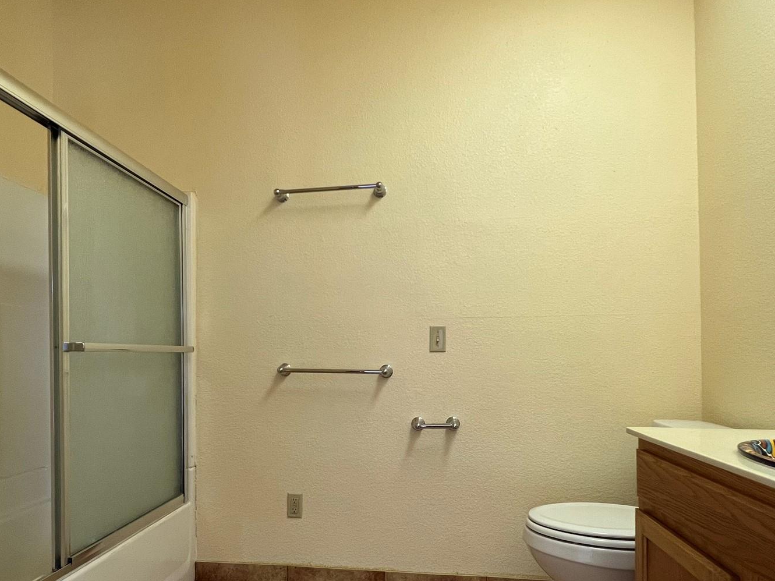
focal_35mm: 20
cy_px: 349
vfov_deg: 65.3
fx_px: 448
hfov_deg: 81.6
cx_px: 360
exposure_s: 1/120
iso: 200
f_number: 1.8
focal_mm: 1.57
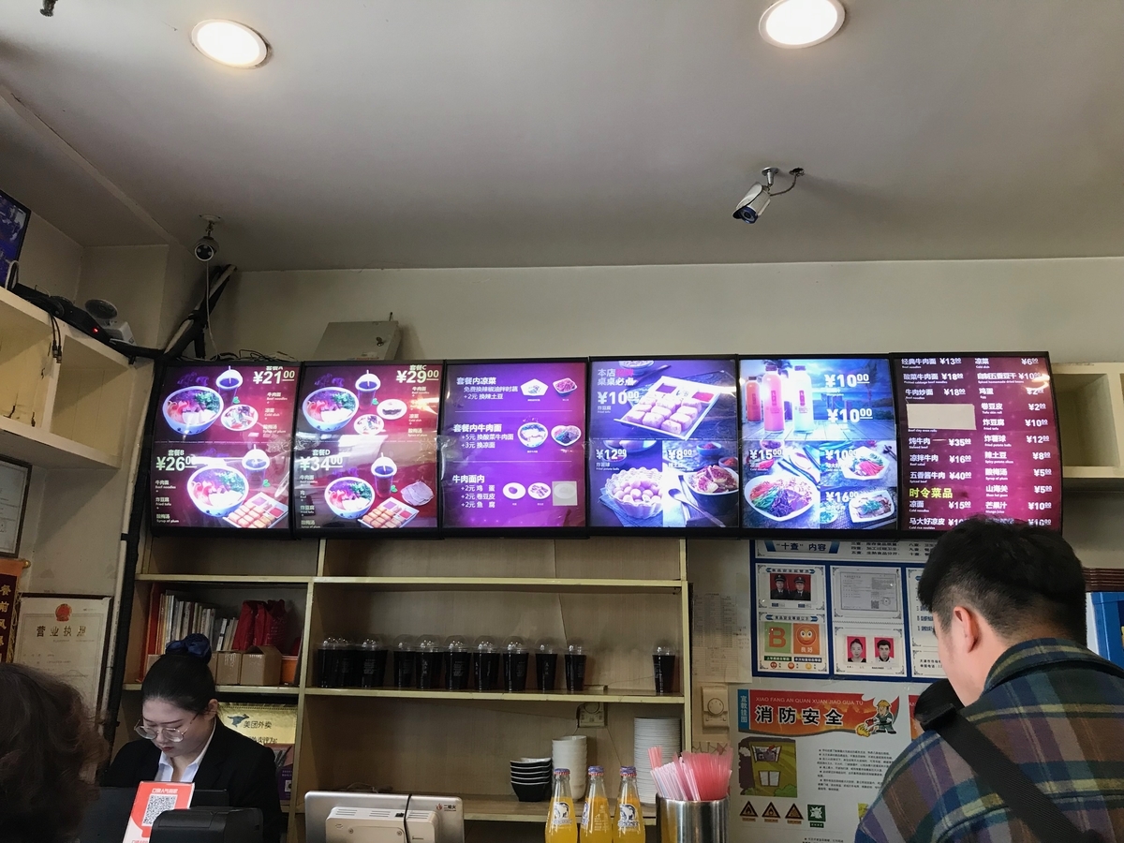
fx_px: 909
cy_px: 422
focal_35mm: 28
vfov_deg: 49.7
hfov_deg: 63.4
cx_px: 562
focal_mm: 3.99
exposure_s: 1/33
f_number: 1.8
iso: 40
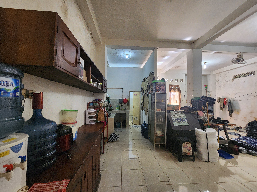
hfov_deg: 106.2
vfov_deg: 89.9
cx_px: 128
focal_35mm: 13
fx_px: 97
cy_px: 96
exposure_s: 1/50
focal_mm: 2.2
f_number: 2.2
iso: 400
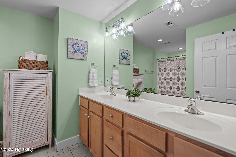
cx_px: 118
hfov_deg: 96.7
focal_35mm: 16
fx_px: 105
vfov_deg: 73.7
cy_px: 78
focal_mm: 16
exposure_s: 1/13
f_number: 4
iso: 250
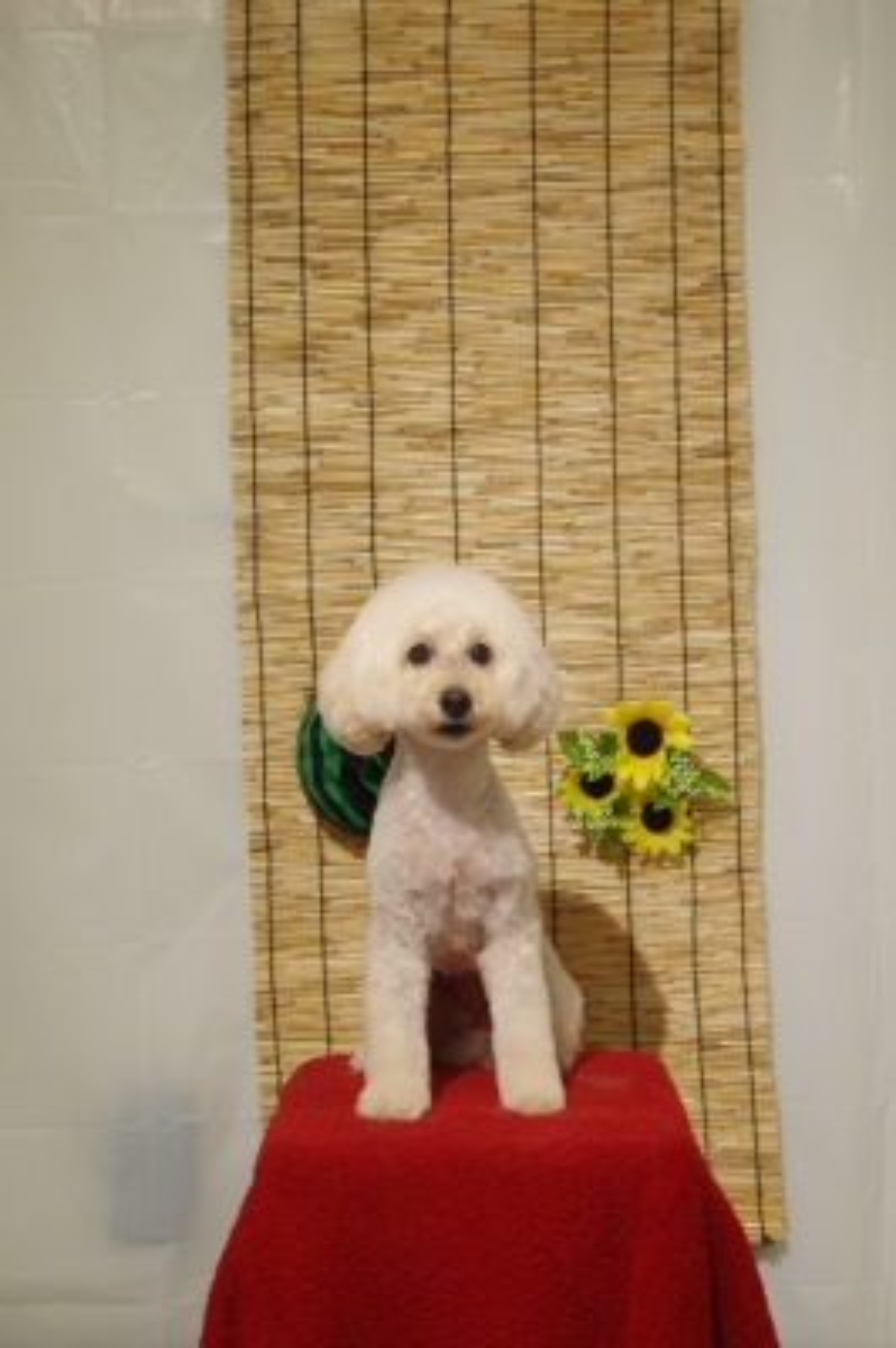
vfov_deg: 27.0
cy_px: 674
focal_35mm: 75
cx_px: 448
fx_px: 2805
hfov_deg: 18.2
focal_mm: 50
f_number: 3.2
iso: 320
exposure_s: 1/125
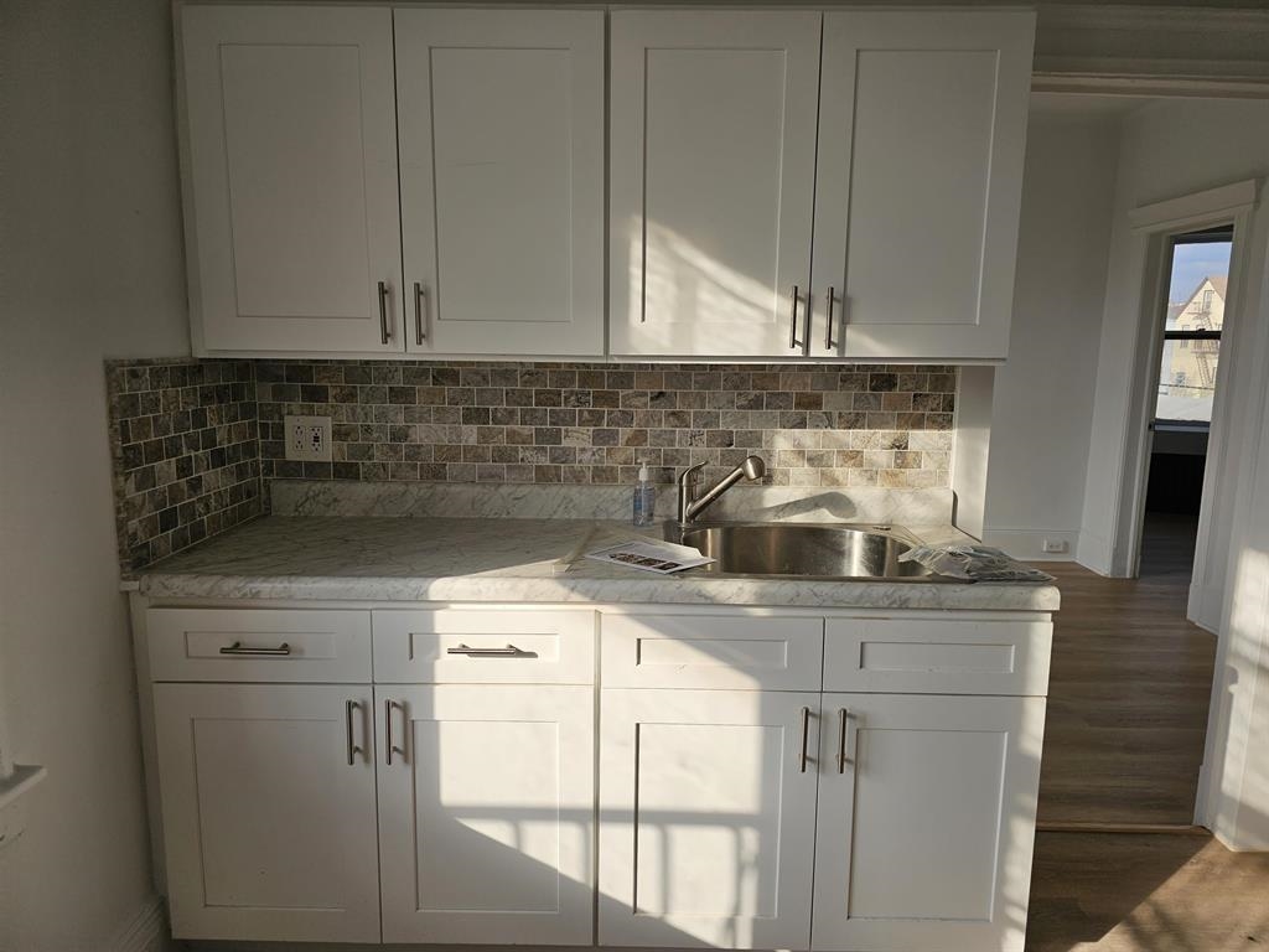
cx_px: 634
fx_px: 843
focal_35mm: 23
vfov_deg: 58.9
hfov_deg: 73.9
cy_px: 476
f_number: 1.7
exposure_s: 1/359
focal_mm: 6.3
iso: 10
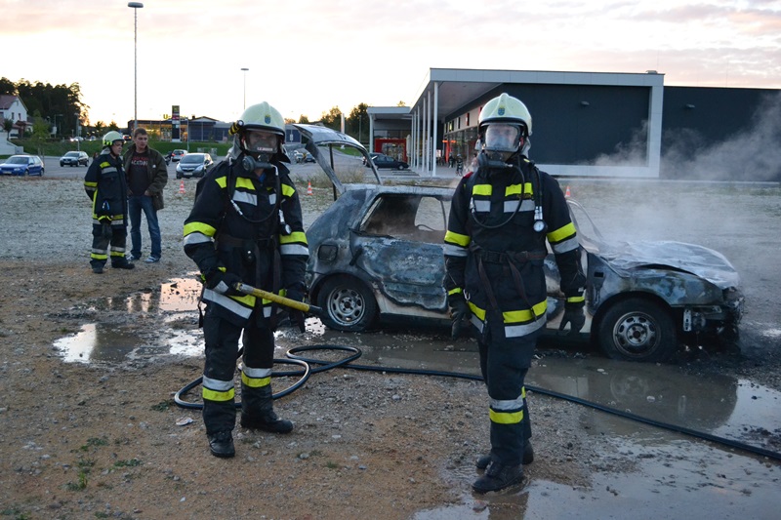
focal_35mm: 39
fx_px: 846
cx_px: 390
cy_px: 260
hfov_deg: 49.6
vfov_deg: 34.2
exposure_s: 1/500
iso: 2500
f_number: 4.2
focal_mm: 26
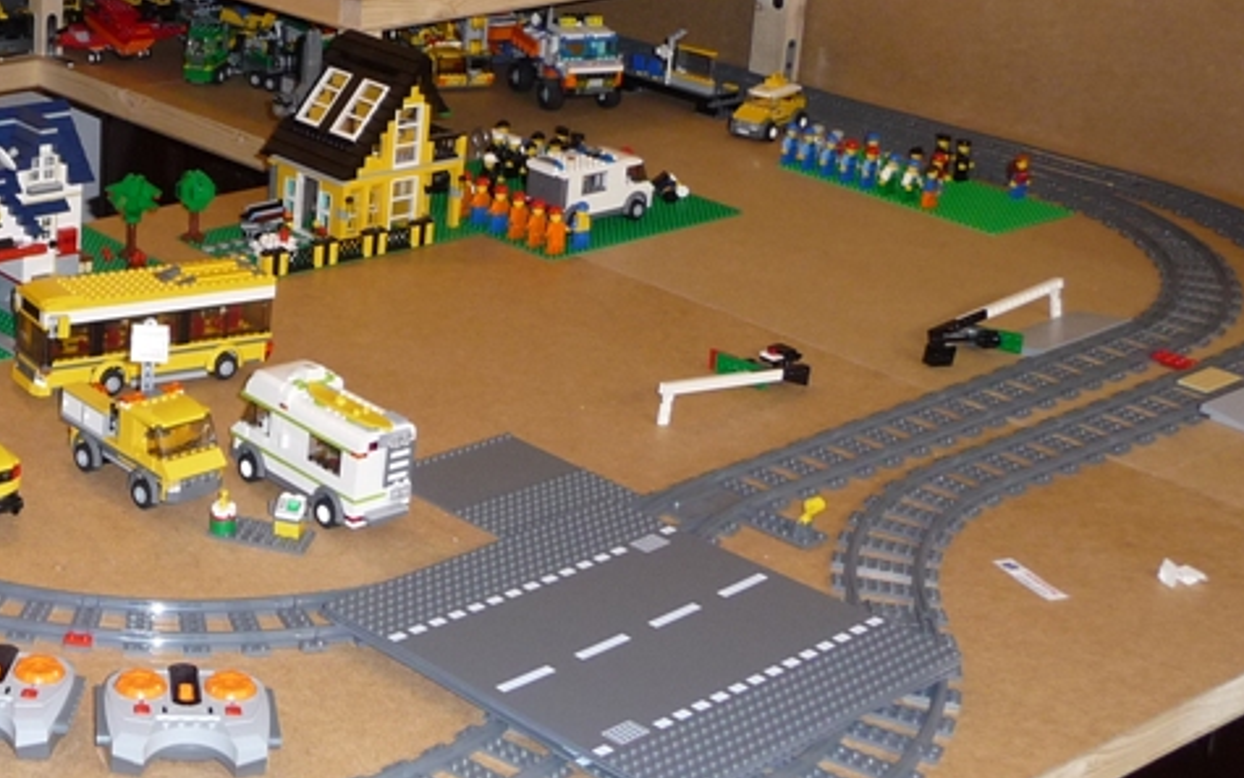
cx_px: 42
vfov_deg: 20.2
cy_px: 217
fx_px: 2170
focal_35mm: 64
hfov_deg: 30.1
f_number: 3.3
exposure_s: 1/30
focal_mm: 4.7
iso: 160
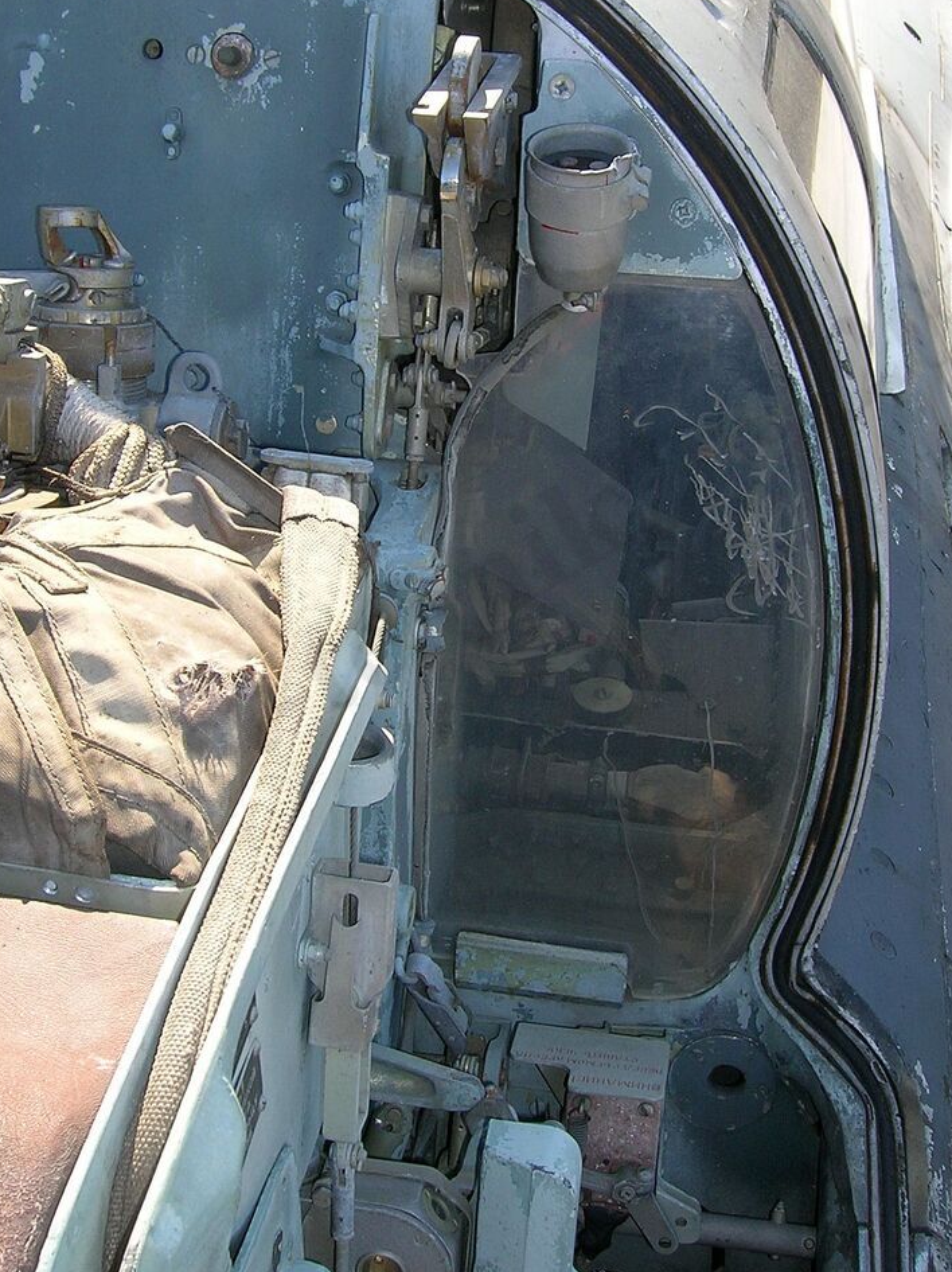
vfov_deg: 41.2
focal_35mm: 46
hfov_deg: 31.5
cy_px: 543
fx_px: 1689
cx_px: 508
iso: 50
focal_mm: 5.7
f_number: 4.9
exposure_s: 1/115
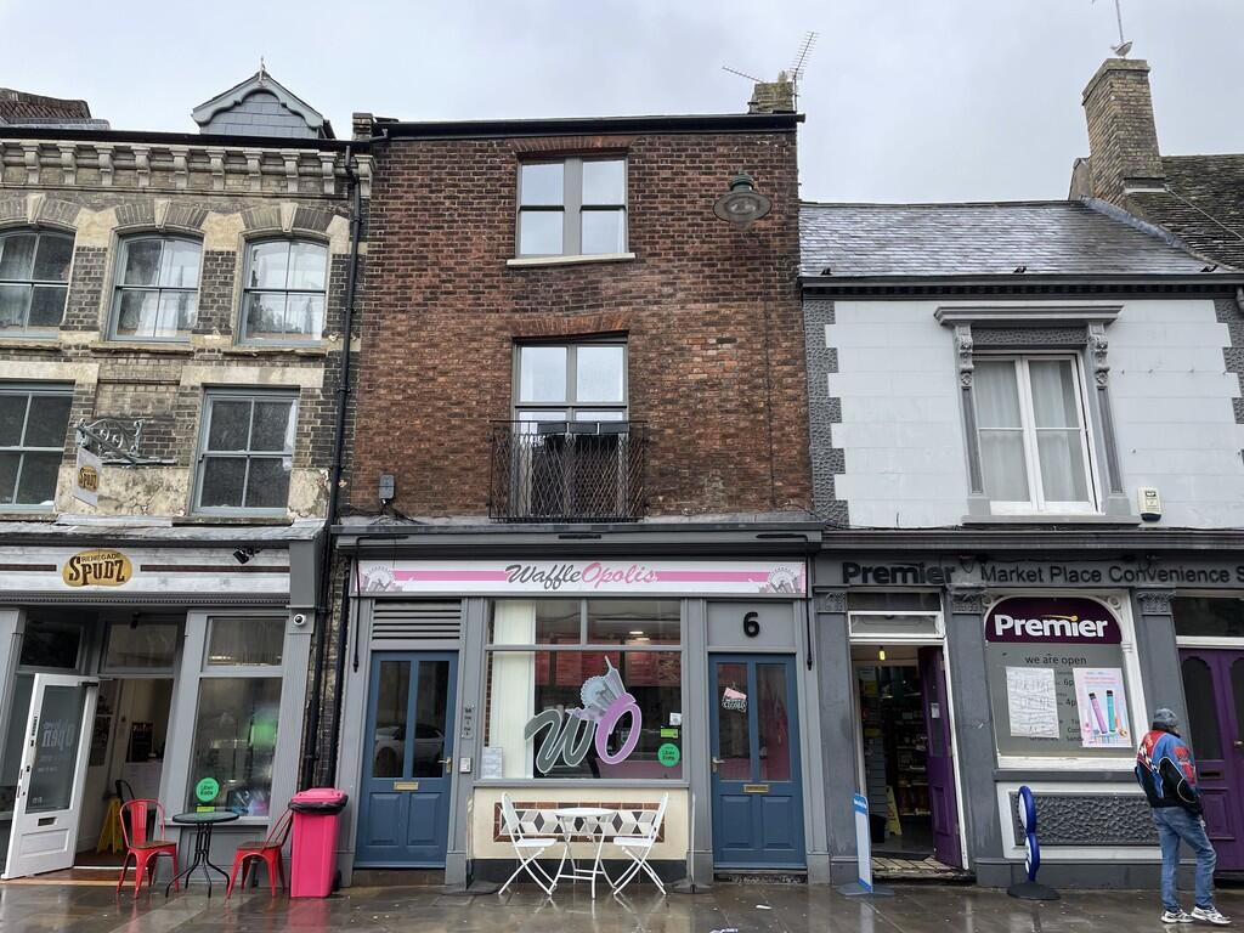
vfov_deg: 53.1
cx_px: 622
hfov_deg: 67.3
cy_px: 466
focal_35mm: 26
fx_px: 934
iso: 32
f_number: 1.6
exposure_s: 1/988
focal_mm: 4.2
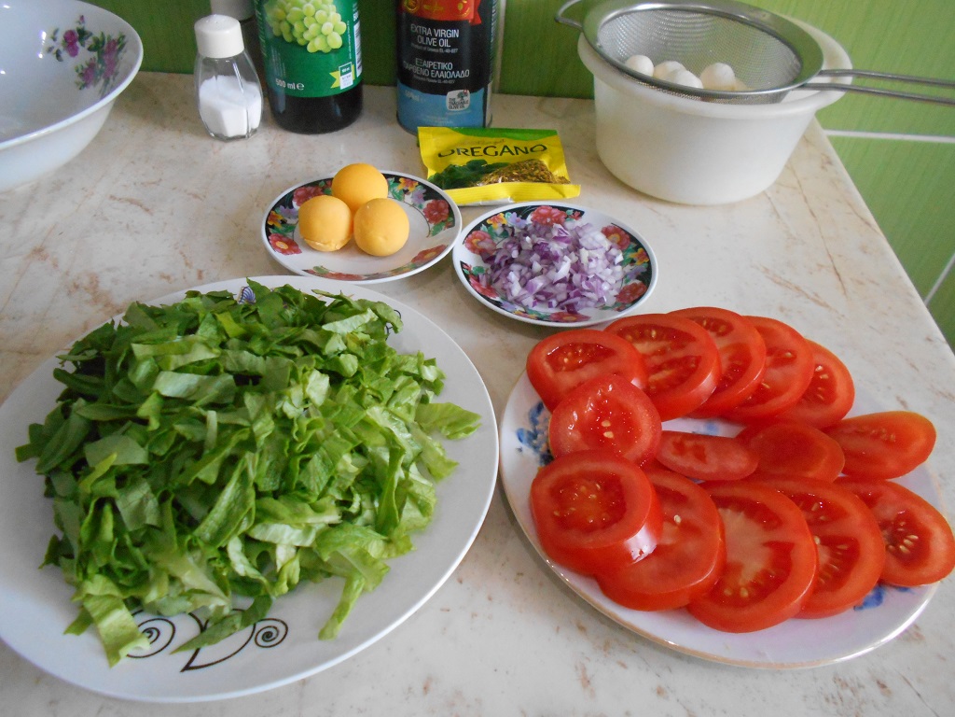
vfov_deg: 53.1
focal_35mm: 26
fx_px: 717
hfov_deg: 67.3
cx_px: 478
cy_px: 358
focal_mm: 4.6
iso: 800
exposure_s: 1/100
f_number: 3.2
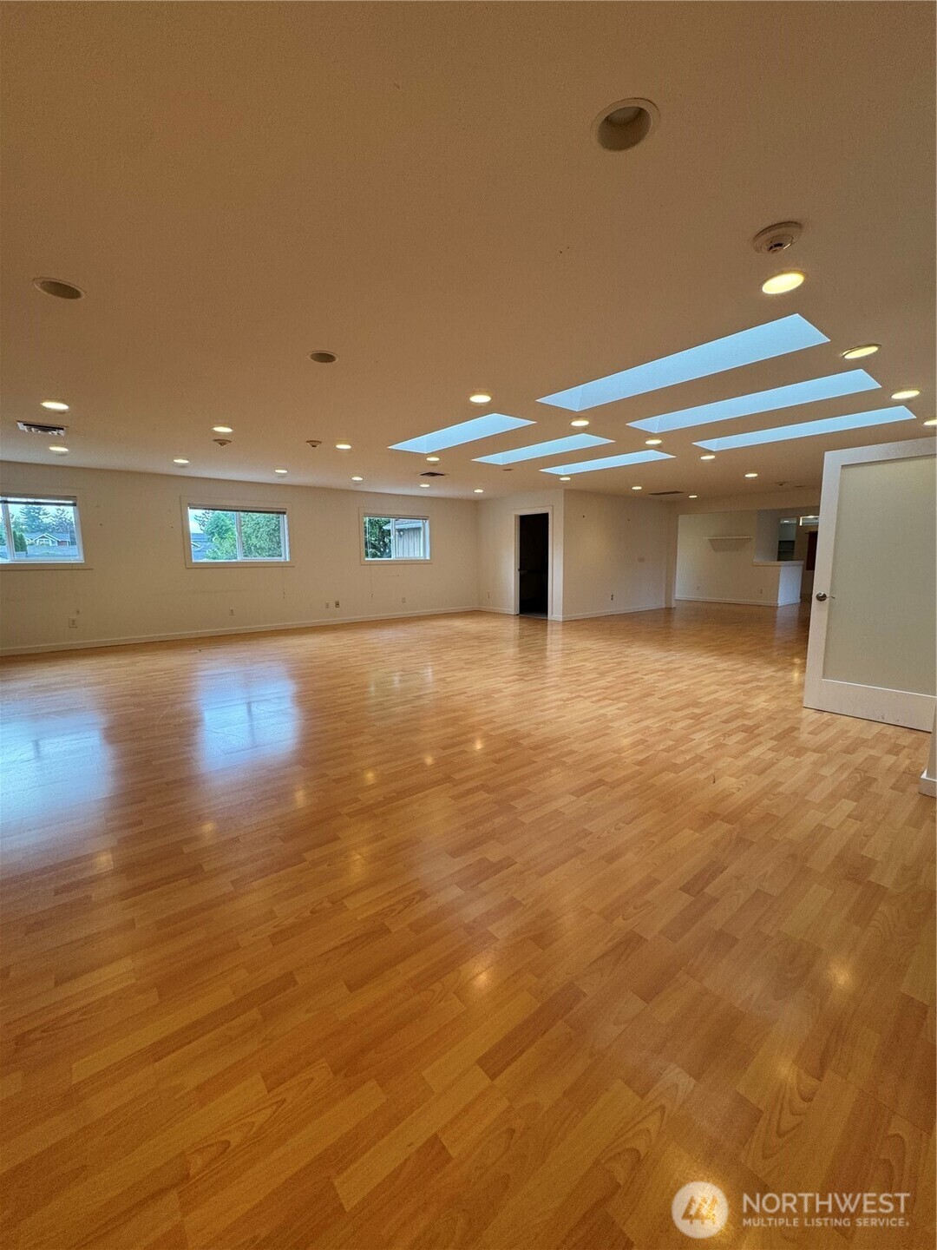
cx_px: 468
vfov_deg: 102.1
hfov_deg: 85.7
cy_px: 625
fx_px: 505
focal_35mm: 14
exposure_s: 1/120
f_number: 2.2
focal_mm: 2.22
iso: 125
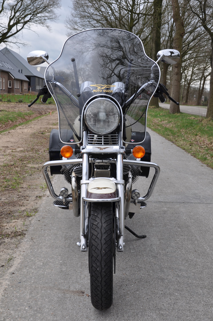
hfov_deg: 28.0
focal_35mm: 48
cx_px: 106
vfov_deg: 41.2
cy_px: 160
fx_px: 427
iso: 200
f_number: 10
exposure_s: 1/100
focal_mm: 32
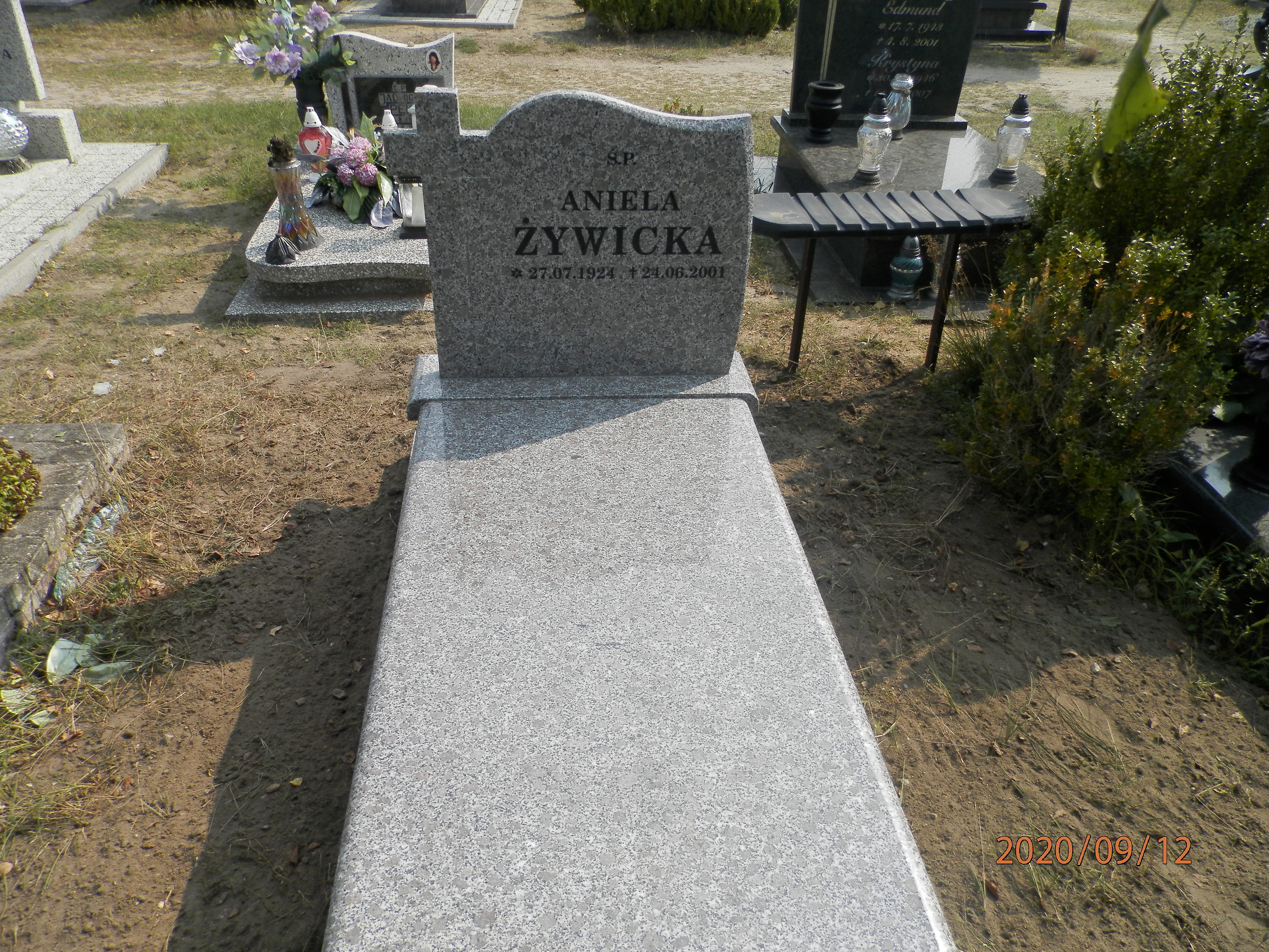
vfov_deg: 54.9
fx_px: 916
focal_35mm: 25
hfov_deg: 69.4
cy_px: 476
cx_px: 634
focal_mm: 4.5
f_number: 3.1
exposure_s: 1/1000
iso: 80
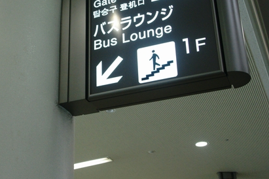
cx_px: 71
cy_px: 71
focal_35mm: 71
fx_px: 530
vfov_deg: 19.2
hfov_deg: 28.1
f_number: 4
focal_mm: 24
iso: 400
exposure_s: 1/80
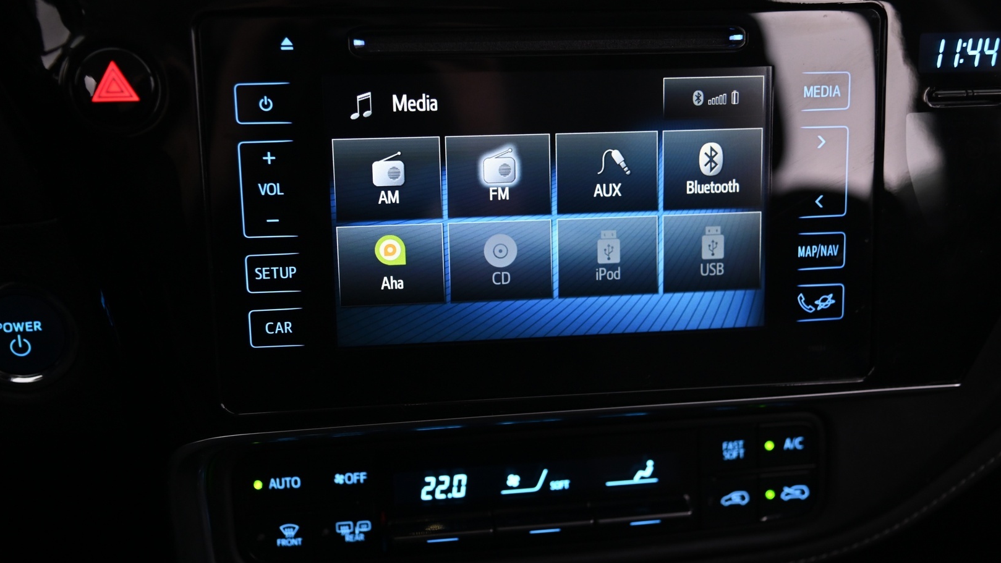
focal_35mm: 42
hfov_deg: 48.4
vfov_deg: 28.3
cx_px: 500
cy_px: 300
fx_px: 1115
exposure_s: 1/30
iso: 2000
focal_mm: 40
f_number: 4
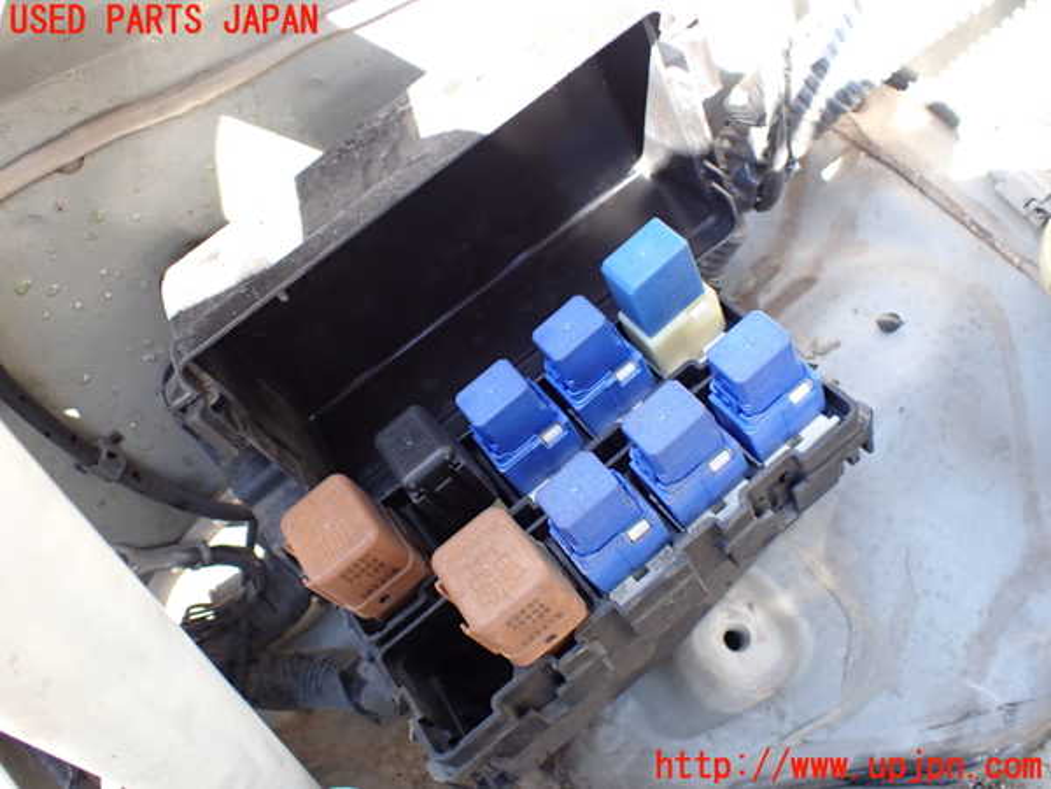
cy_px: 394
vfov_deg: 46.8
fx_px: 911
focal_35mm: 30
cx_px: 526
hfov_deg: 60.0
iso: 250
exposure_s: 1/125
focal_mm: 5.4
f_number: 2.3
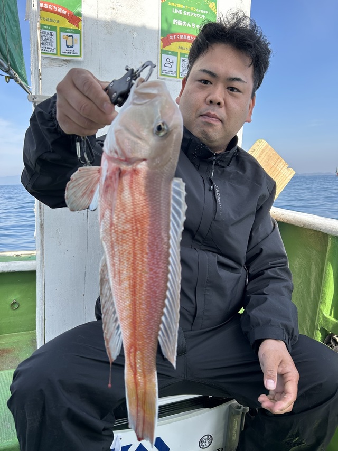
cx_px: 169
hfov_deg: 53.0
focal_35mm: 26
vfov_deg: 67.3
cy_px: 226
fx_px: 339
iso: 50
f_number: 1.5
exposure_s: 1/1038
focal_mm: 5.7
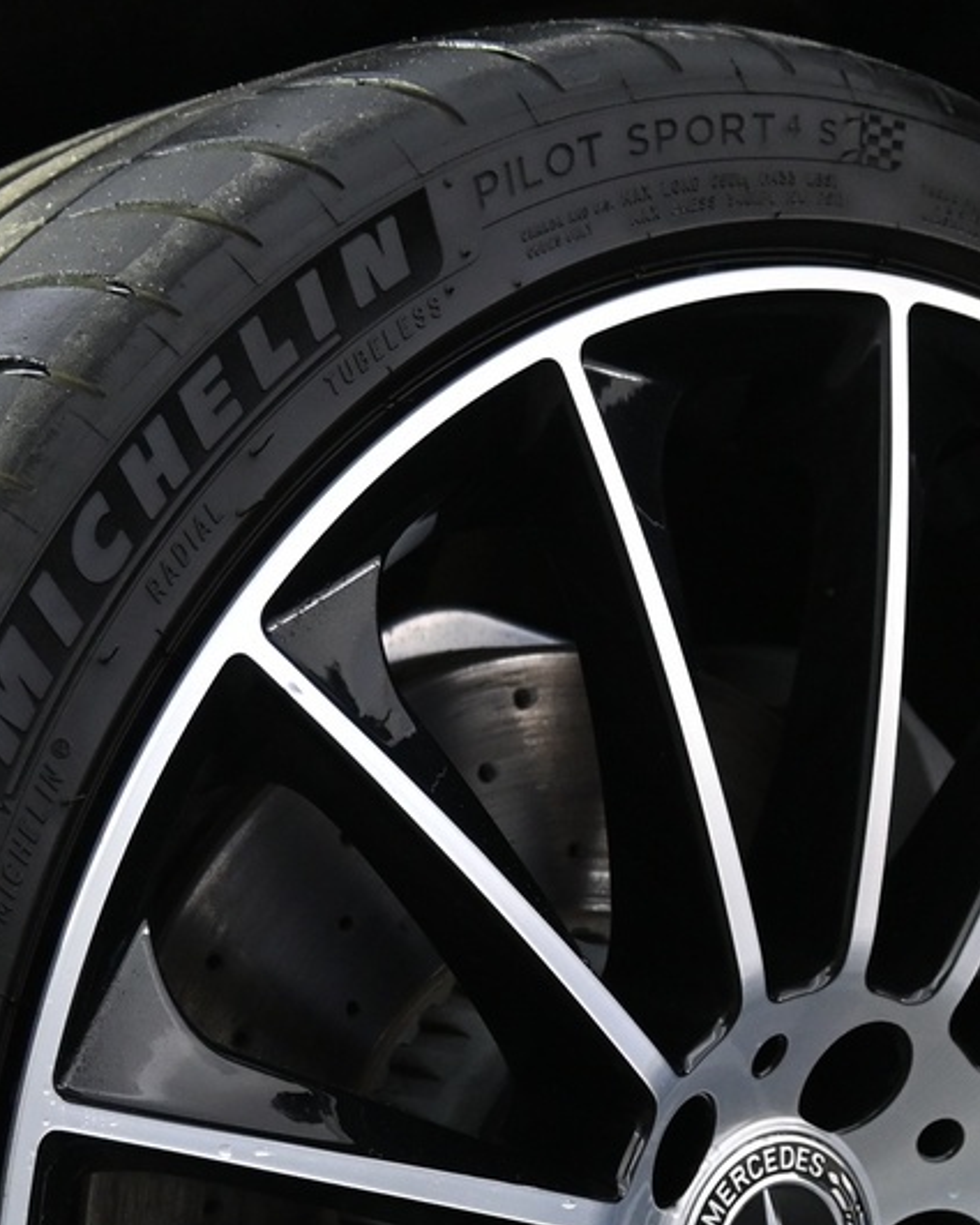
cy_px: 1204
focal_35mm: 84
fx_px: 3034
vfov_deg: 22.0
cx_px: 560
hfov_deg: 18.3
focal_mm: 19.5
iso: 1100
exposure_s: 1/30
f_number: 3.8
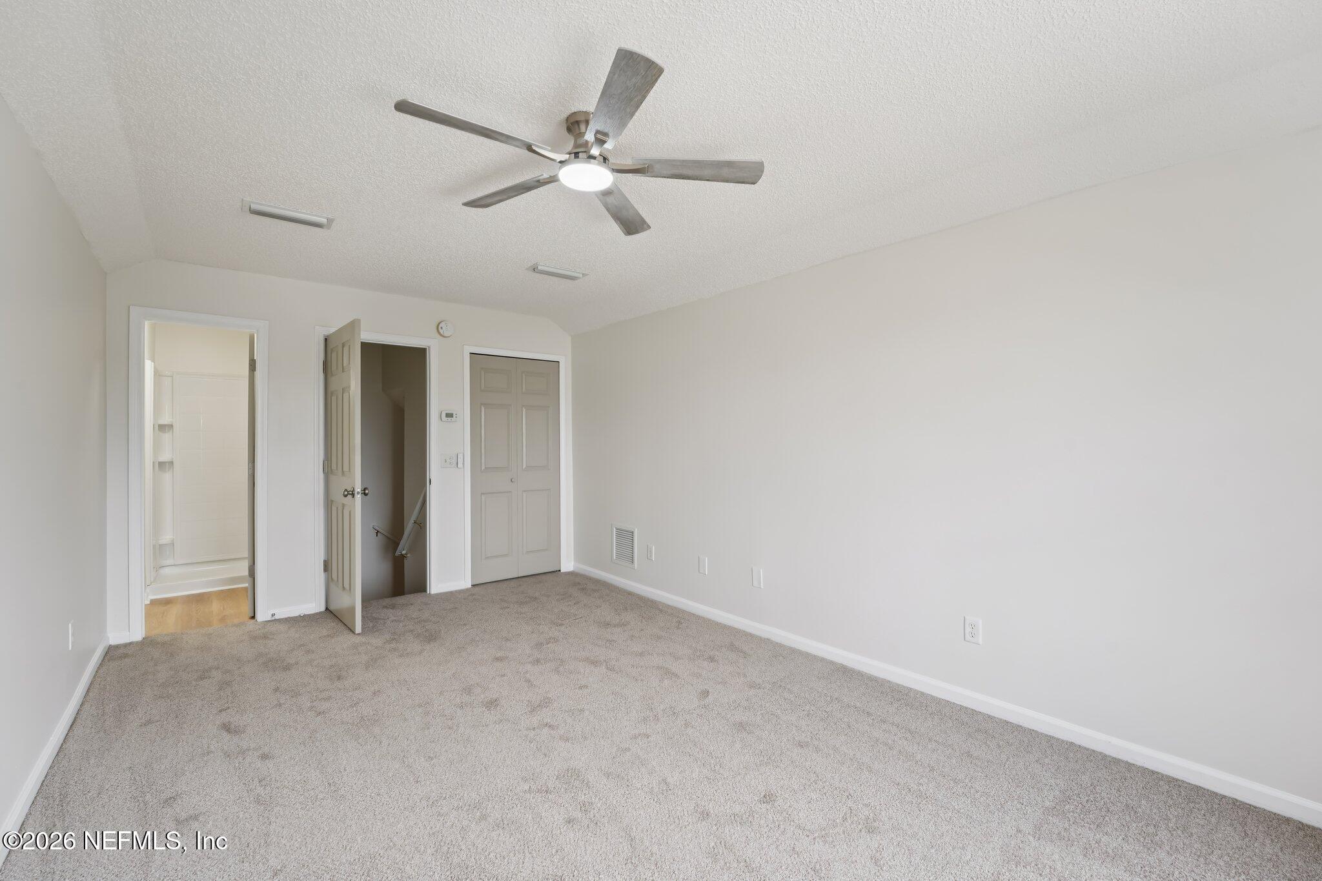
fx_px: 551
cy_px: 440
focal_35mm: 15
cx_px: 661
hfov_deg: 100.4
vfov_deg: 77.3
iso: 100
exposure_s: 1/8
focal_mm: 15
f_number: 9
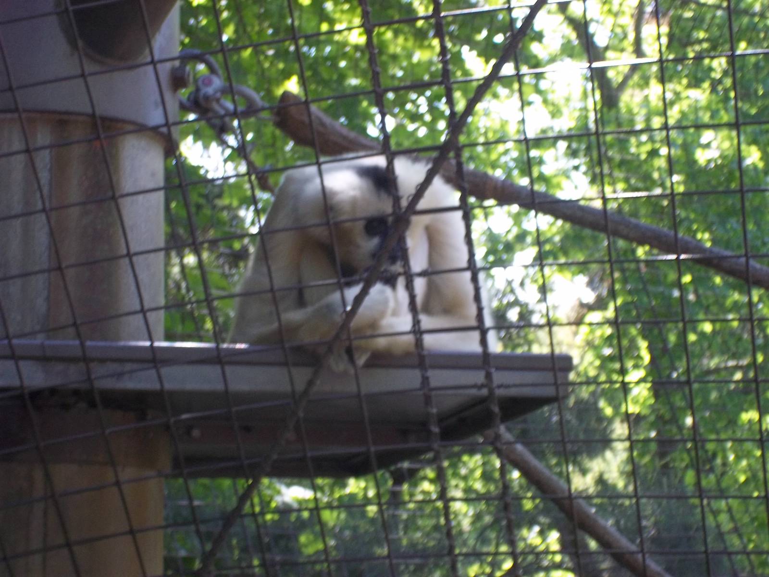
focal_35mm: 108
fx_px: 2399
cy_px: 288
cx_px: 384
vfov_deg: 13.7
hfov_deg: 18.2
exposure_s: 1/60
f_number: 5.6
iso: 160
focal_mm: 19.5
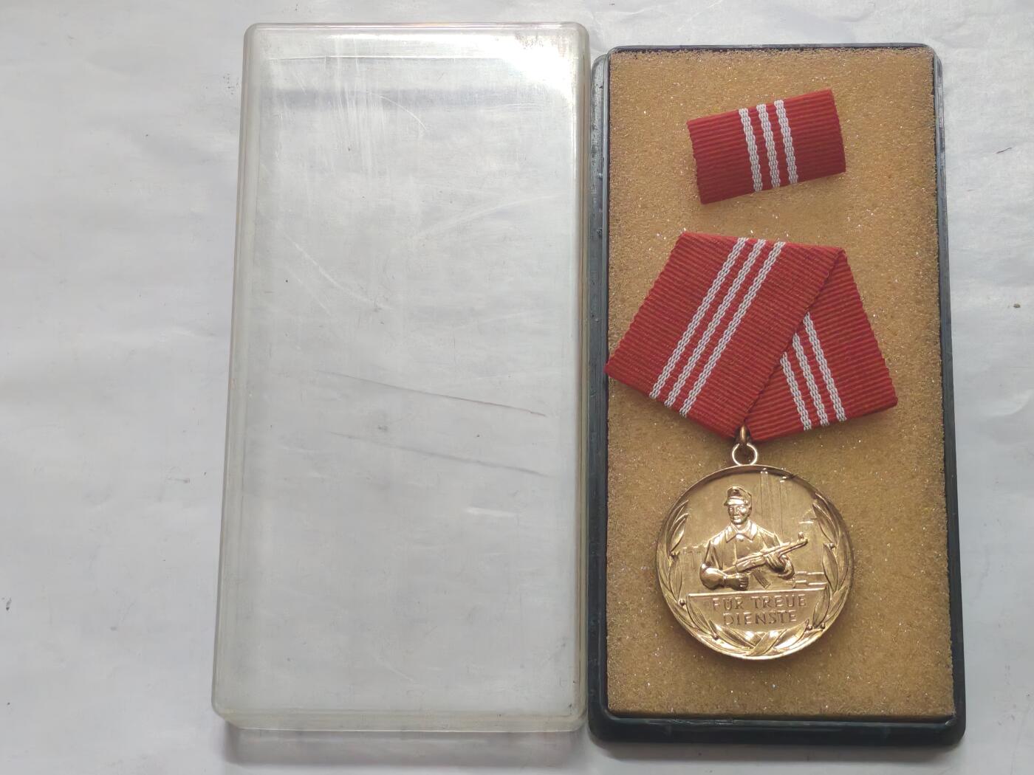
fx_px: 2031
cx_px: 517
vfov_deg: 21.6
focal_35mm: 68
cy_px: 388
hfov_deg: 28.6
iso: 800
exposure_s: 1/50
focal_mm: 5.52
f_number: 1.95
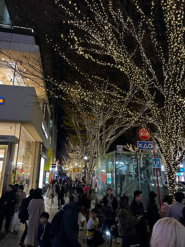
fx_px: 185
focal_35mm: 26
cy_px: 124
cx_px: 92
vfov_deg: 67.3
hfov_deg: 53.1
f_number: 1.5
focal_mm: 5.7
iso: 200
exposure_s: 1/50
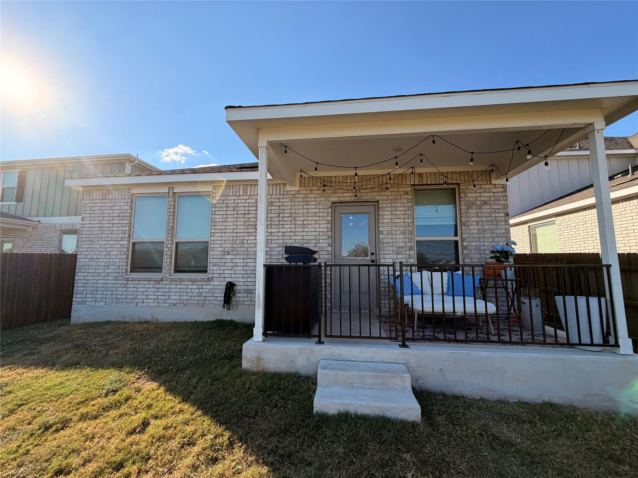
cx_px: 319
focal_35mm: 14
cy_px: 239
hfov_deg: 102.1
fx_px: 258
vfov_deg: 85.7
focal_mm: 2.22
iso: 40
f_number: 2.2
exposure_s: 1/770
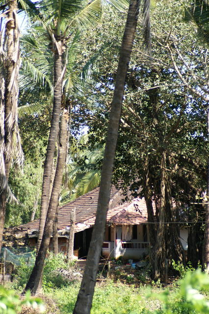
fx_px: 1373
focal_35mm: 158
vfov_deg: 13.0
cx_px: 104
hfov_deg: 8.7
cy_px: 157
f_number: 4.5
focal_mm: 105
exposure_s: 1/300
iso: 100
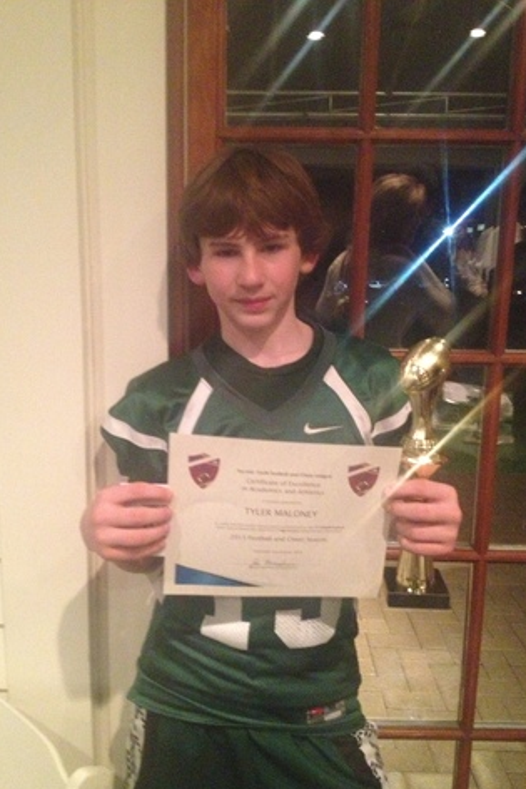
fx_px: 810
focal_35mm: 37
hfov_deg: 35.9
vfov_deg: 51.9
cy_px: 400
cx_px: 244
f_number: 2.4
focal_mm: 4.28
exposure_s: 1/15
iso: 800
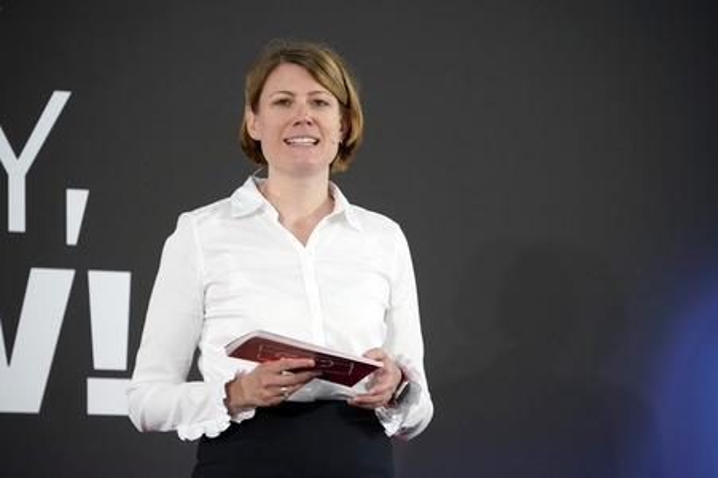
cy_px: 239
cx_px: 359
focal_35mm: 169
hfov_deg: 12.2
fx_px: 3368
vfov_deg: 8.1
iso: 1600
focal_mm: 169
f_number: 5.6
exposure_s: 1/320
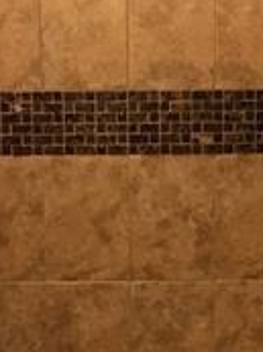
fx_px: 1312
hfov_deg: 11.4
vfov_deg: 15.1
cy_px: 340
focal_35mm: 129
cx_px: 143
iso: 200
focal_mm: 4.15
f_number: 2.2
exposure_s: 1/30
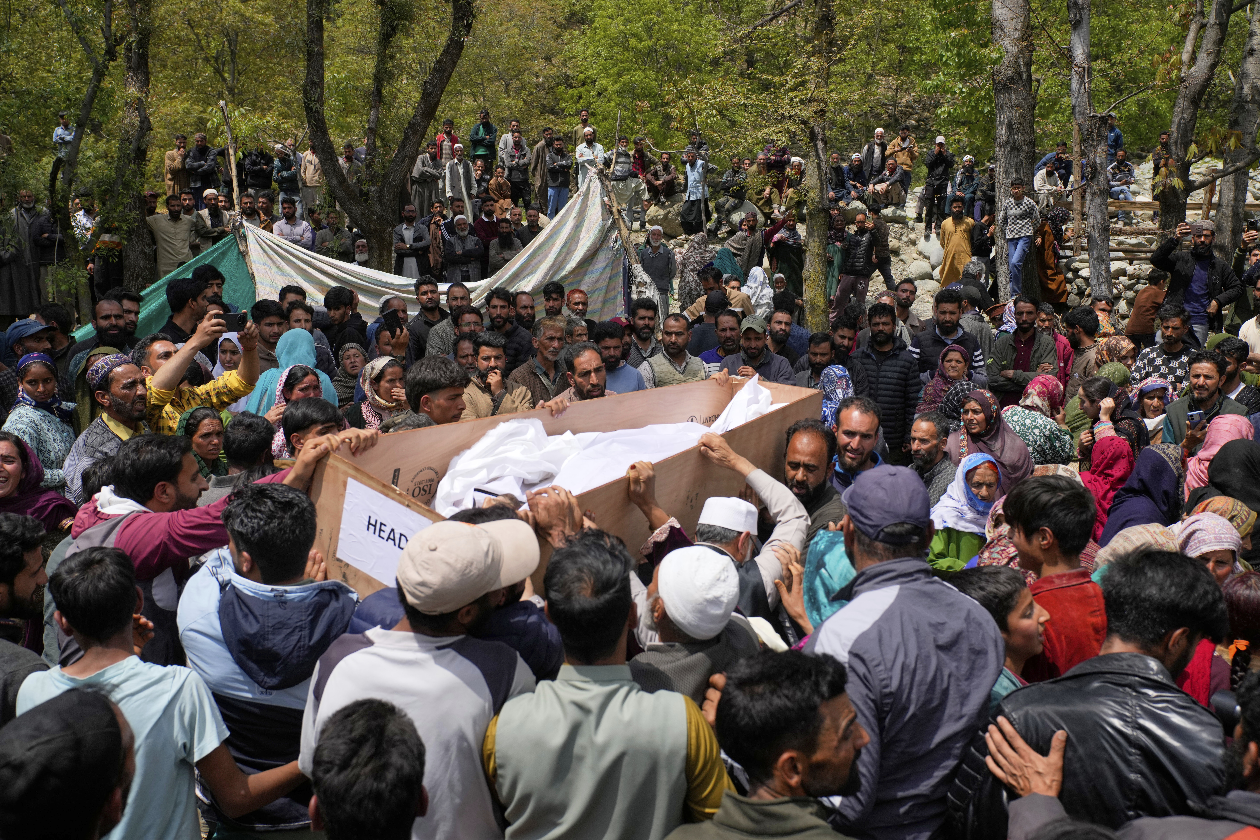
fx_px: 1190
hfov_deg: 55.8
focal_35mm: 34
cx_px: 630
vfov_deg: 38.9
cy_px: 420
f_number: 5.6
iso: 500
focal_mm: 34
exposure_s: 1/4000
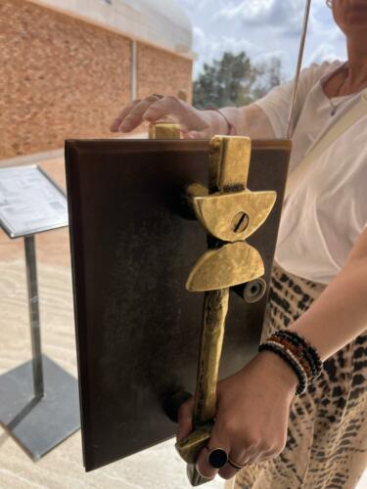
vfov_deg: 67.3
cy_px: 244
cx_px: 184
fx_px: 368
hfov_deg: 53.1
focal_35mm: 26
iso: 50
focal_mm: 5.1
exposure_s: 1/1623
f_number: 1.6
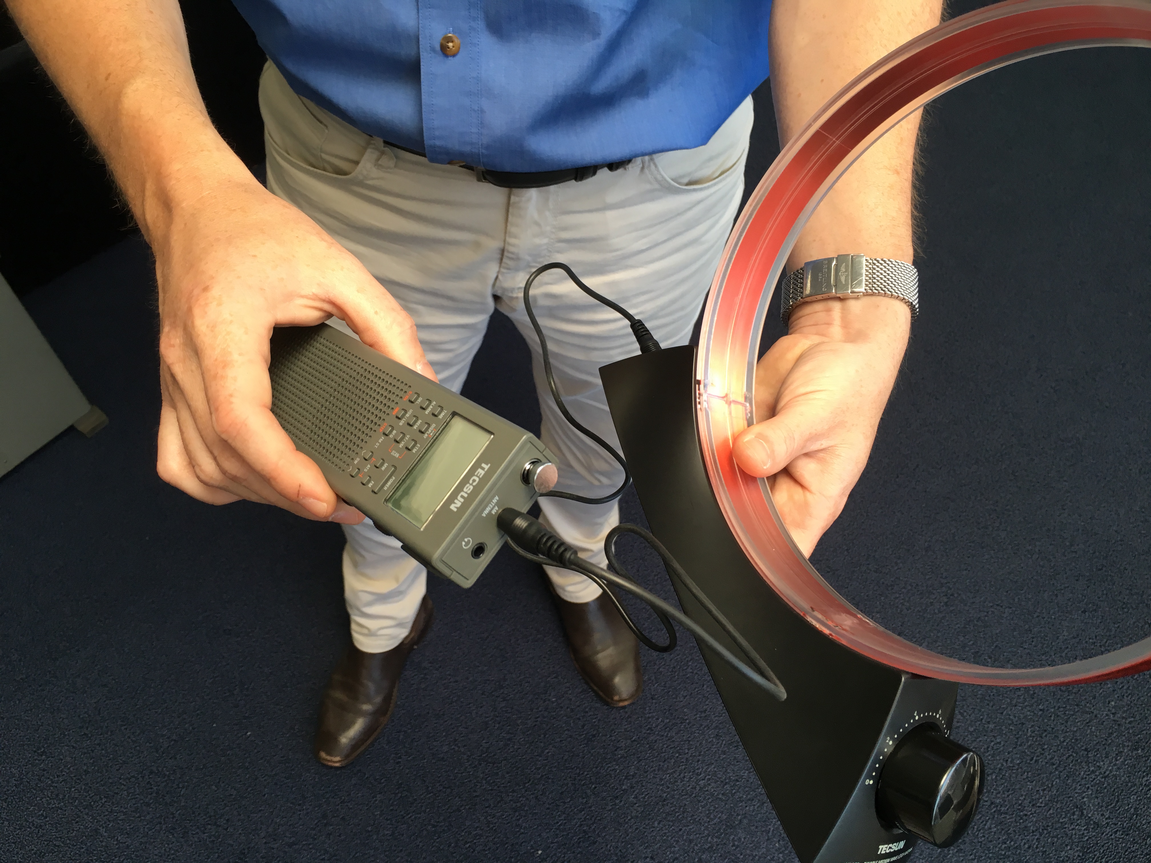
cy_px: 432
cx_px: 576
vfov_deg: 48.2
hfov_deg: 61.7
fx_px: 964
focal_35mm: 29
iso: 25
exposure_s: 1/33
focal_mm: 4.15
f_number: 2.2
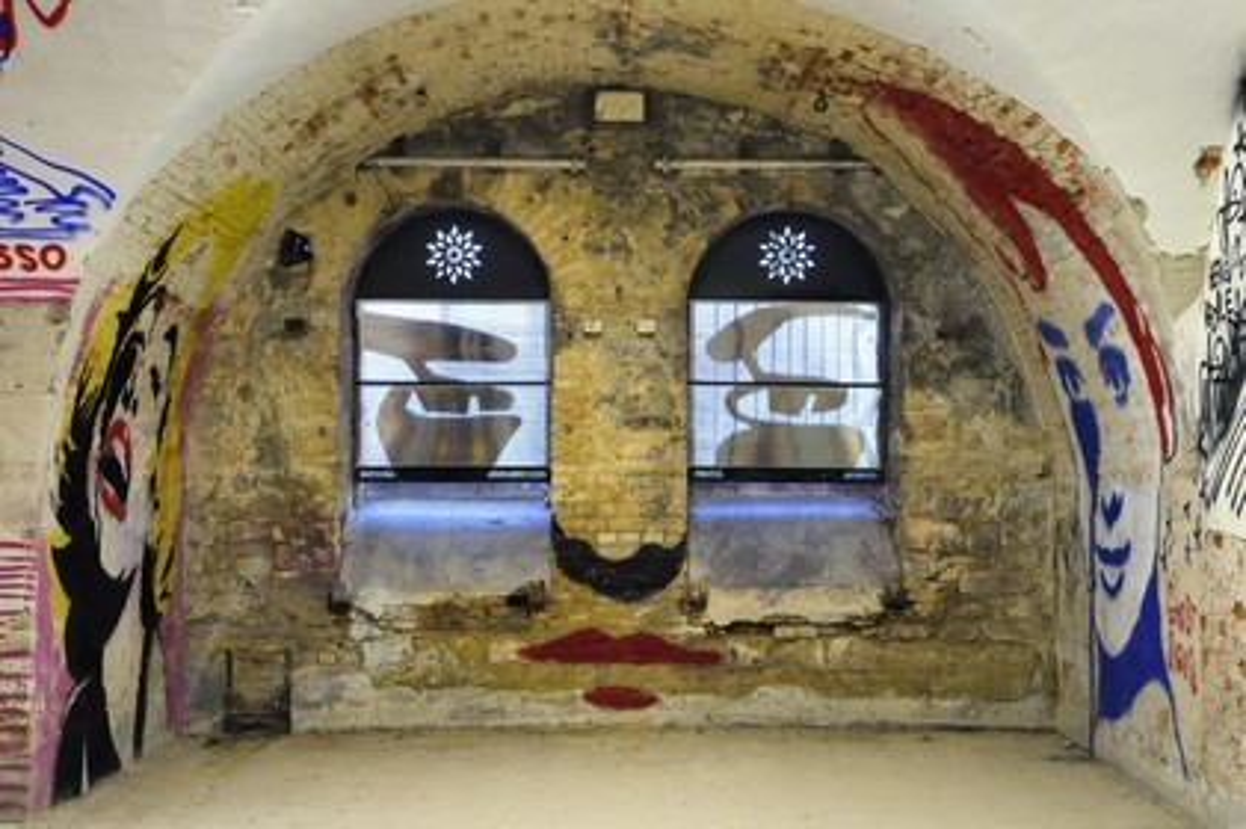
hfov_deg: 32.4
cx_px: 623
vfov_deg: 21.9
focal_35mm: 62
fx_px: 2144
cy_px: 414
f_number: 5.6
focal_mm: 62
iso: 3200
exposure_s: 1/50
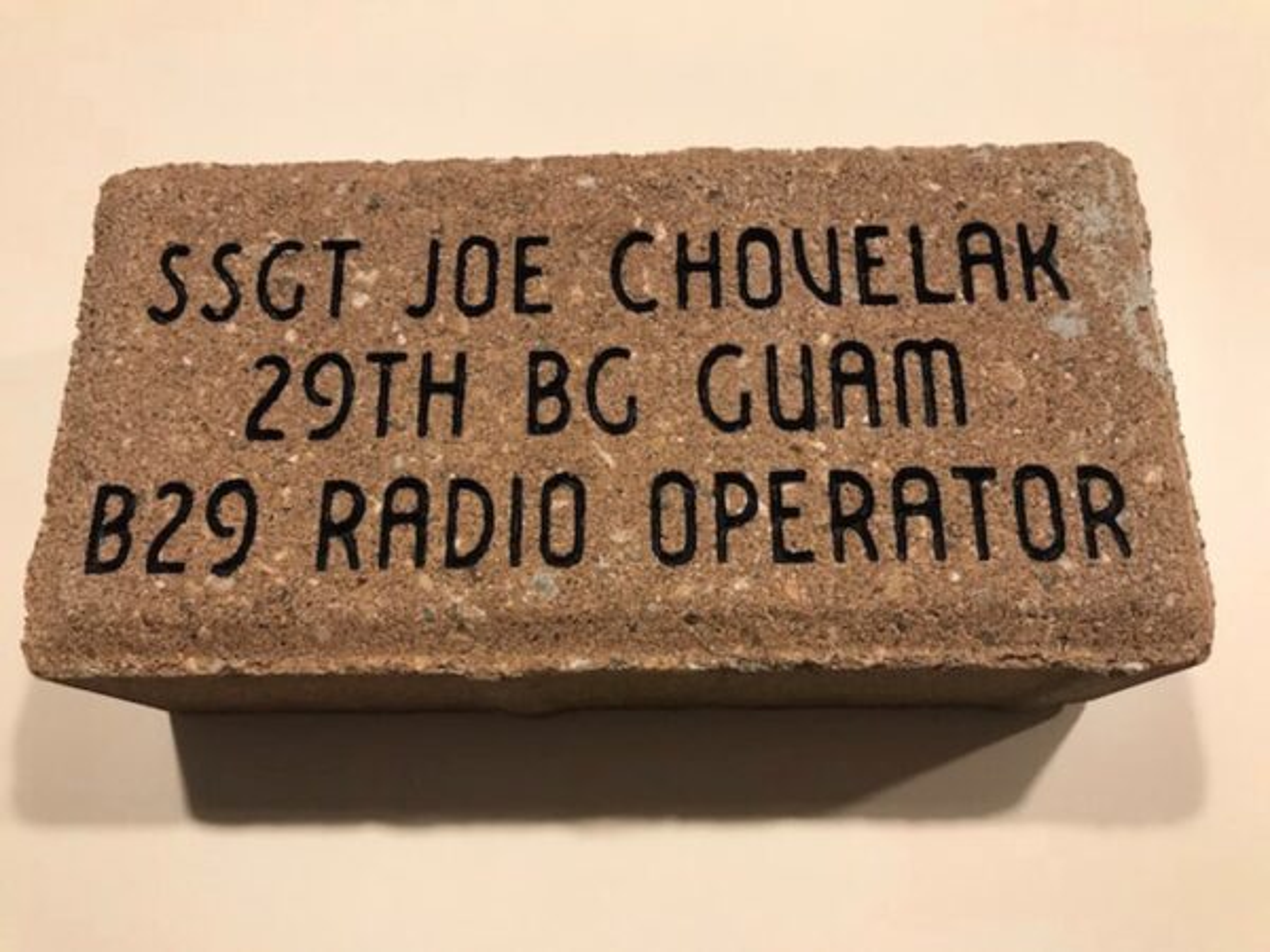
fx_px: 1027
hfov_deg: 63.4
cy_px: 476
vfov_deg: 49.7
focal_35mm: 28
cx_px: 635
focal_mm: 3.99
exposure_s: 1/24
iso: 40
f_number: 1.8
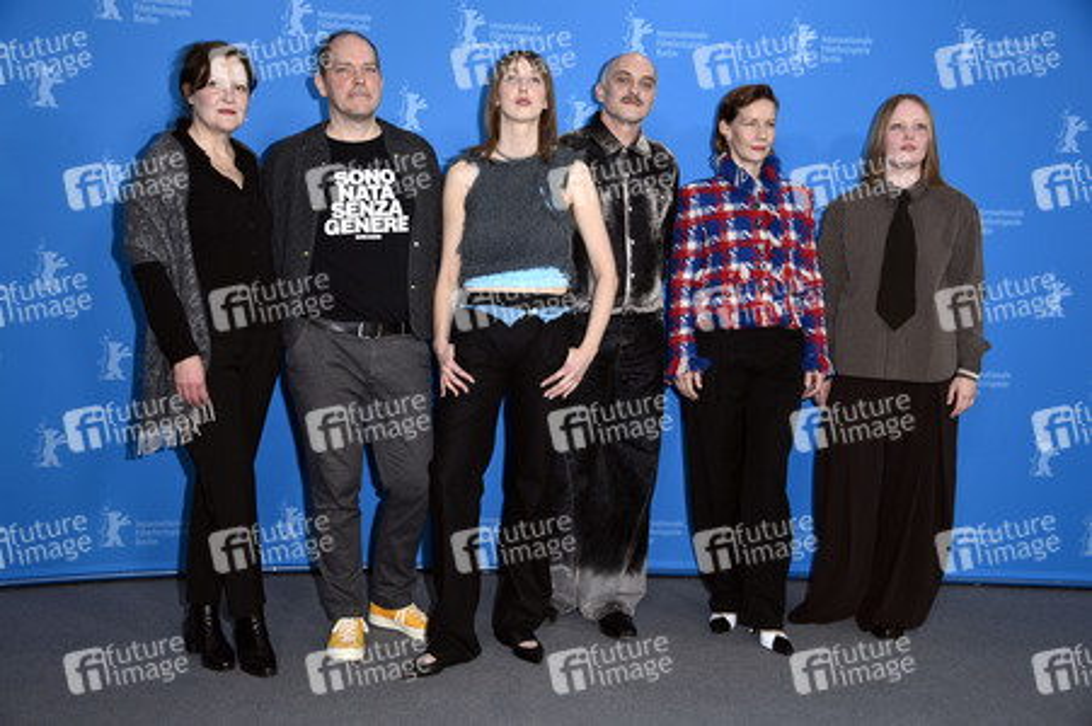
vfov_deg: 33.4
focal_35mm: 40
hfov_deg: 48.5
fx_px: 1212
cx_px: 546
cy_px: 363
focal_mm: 40
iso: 1000
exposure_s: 1/250
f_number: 5.6
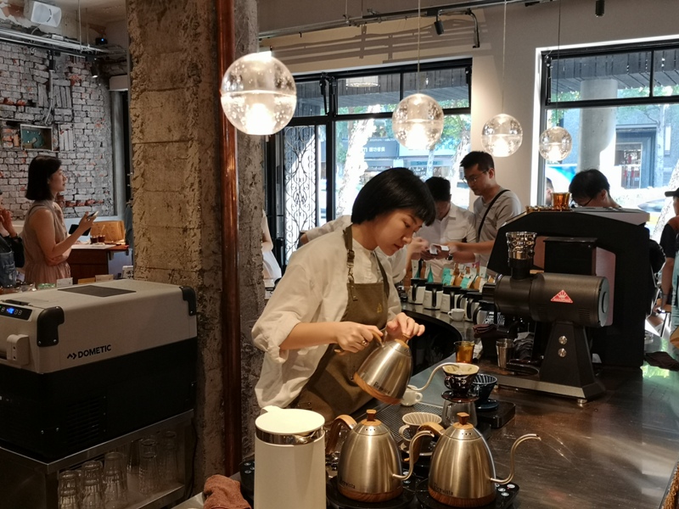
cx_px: 340
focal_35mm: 35
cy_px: 254
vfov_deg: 40.7
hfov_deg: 52.6
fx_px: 687
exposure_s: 1/40
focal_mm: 3.95
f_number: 1.8
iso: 125
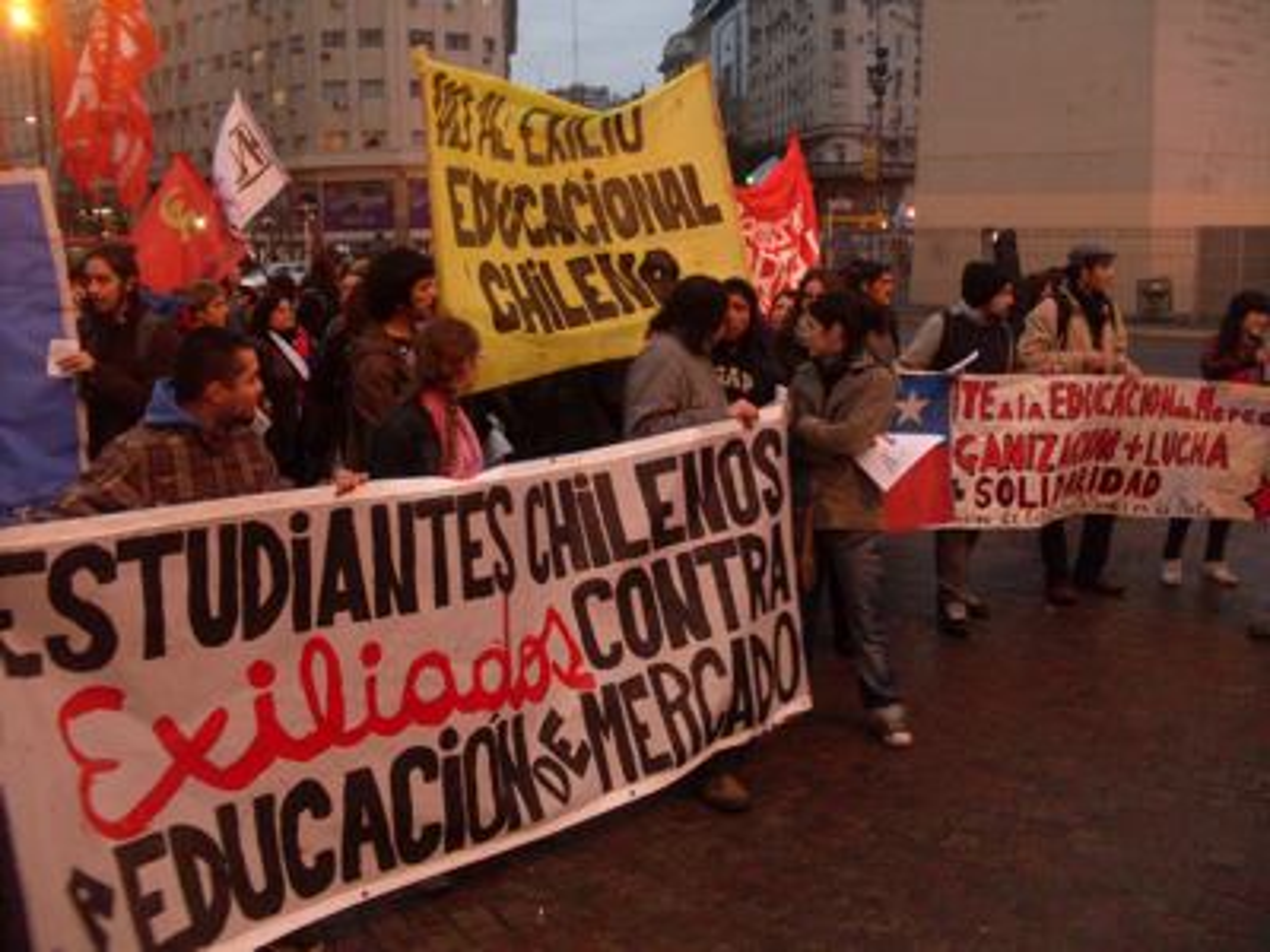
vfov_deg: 37.7
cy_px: 476
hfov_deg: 49.0
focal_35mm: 38
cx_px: 635
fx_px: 1394
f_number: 2.8
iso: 200
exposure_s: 1/30
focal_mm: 6.3
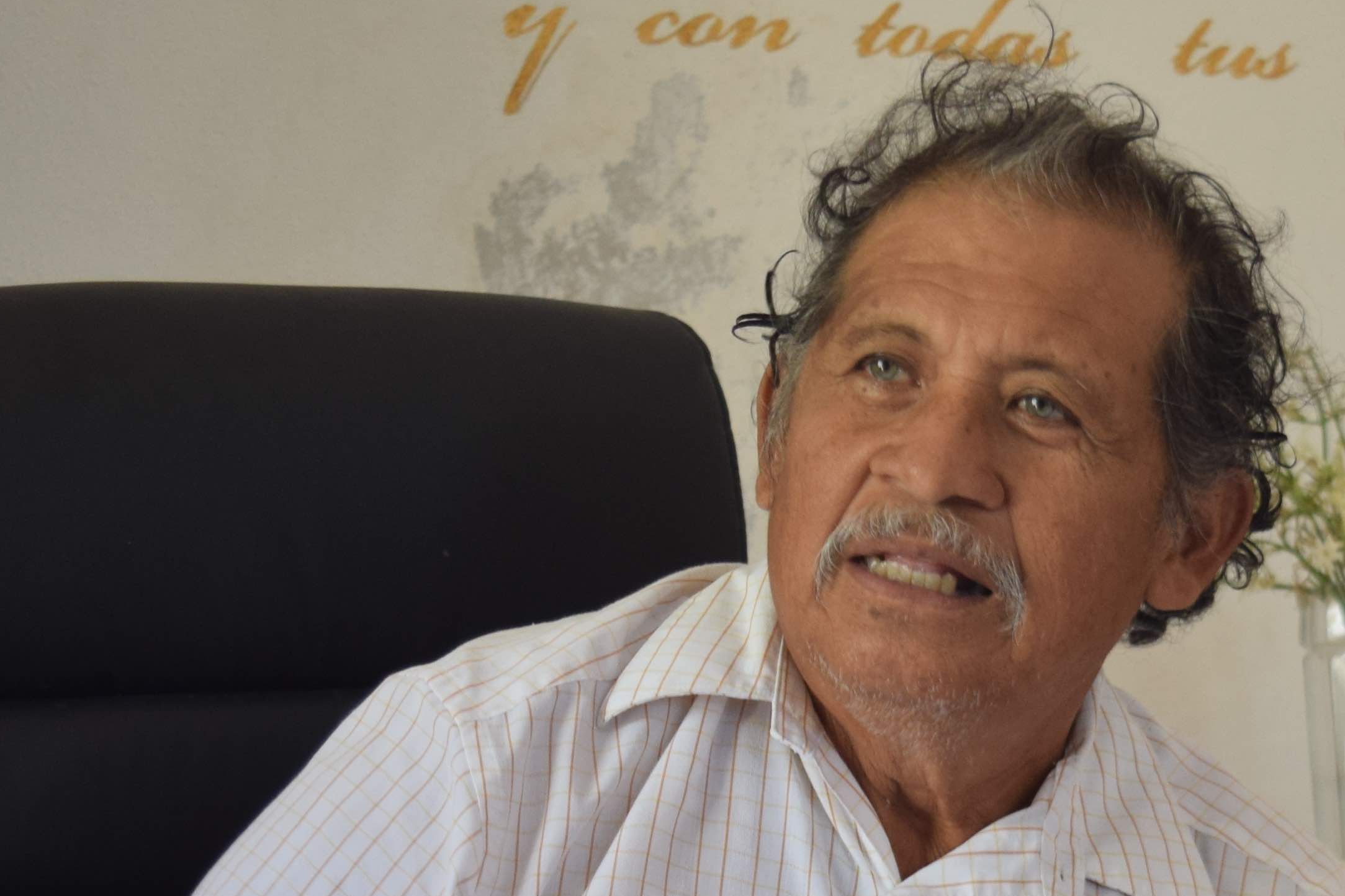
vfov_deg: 12.4
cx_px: 1023
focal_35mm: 108
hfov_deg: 18.8
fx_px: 4034
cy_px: 1049
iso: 400
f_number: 4
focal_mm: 26
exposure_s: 1/60
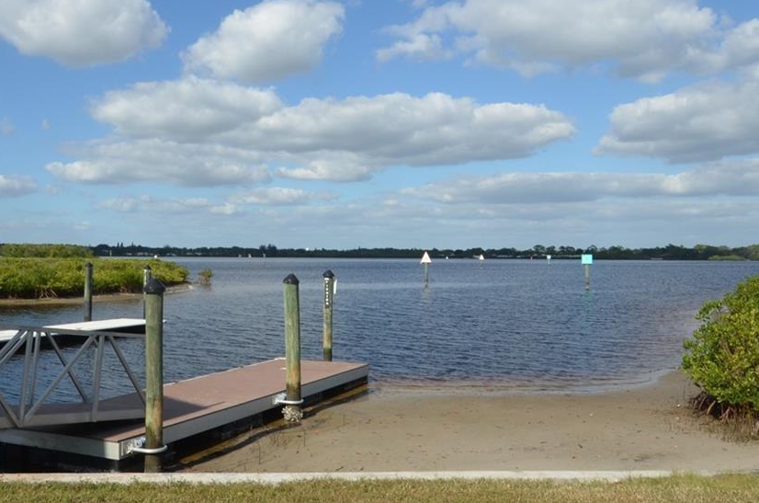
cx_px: 274
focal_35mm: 32
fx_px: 673
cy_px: 219
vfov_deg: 40.9
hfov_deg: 58.0
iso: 200
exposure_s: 1/250
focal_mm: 11
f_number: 10
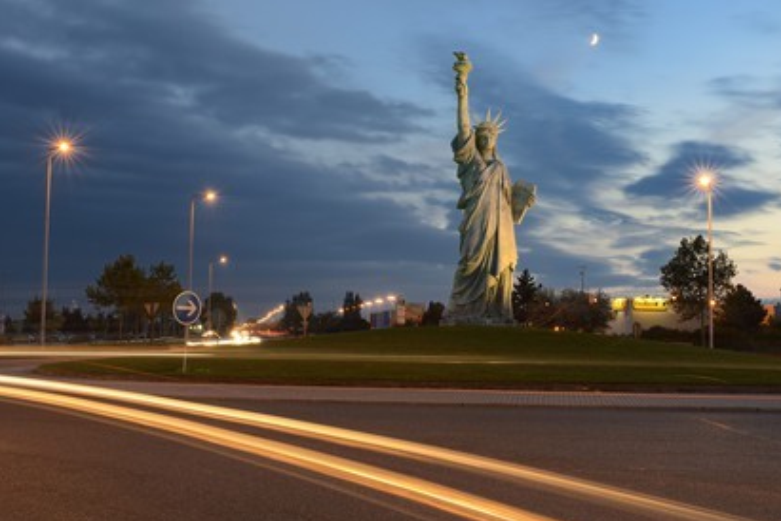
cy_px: 262
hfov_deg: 43.6
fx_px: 976
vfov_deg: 29.9
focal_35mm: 45
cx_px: 395
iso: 100
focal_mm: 44
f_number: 20
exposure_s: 13
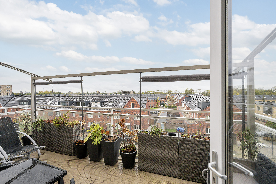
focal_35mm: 16
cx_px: 138
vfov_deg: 73.7
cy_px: 92
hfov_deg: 96.7
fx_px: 123
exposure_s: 1/160
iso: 400
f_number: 8
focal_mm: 16
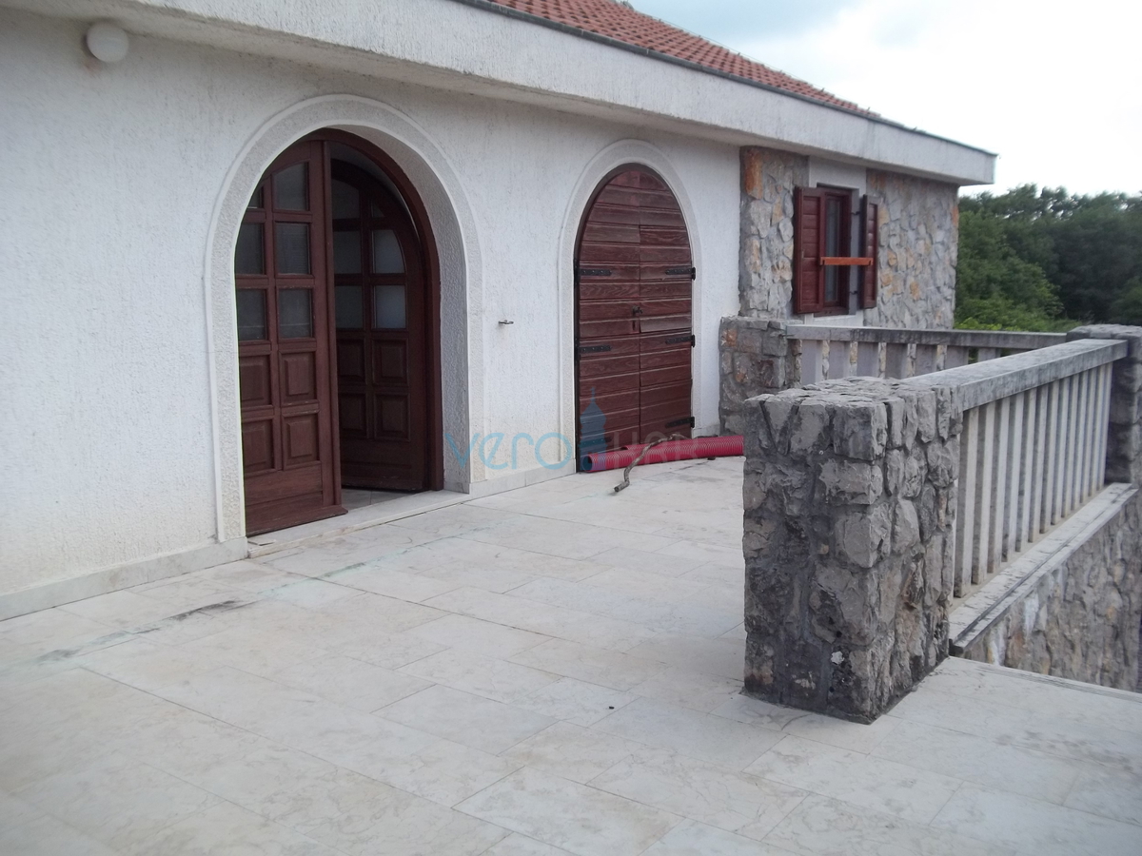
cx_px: 571
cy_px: 428
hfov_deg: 56.8
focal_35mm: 32
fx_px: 1056
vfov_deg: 44.2
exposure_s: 1/500
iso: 64
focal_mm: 5.7
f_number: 2.9
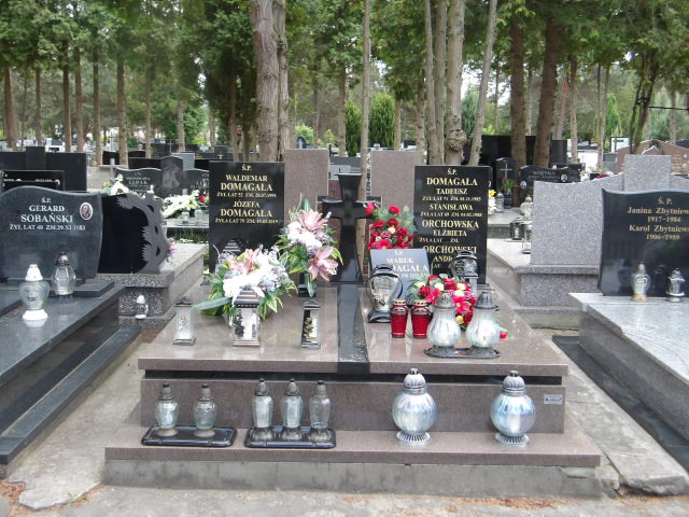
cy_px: 258
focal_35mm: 42
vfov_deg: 34.3
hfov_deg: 44.8
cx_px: 344
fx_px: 836
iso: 100
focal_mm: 7.6
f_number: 3.7
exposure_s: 1/84
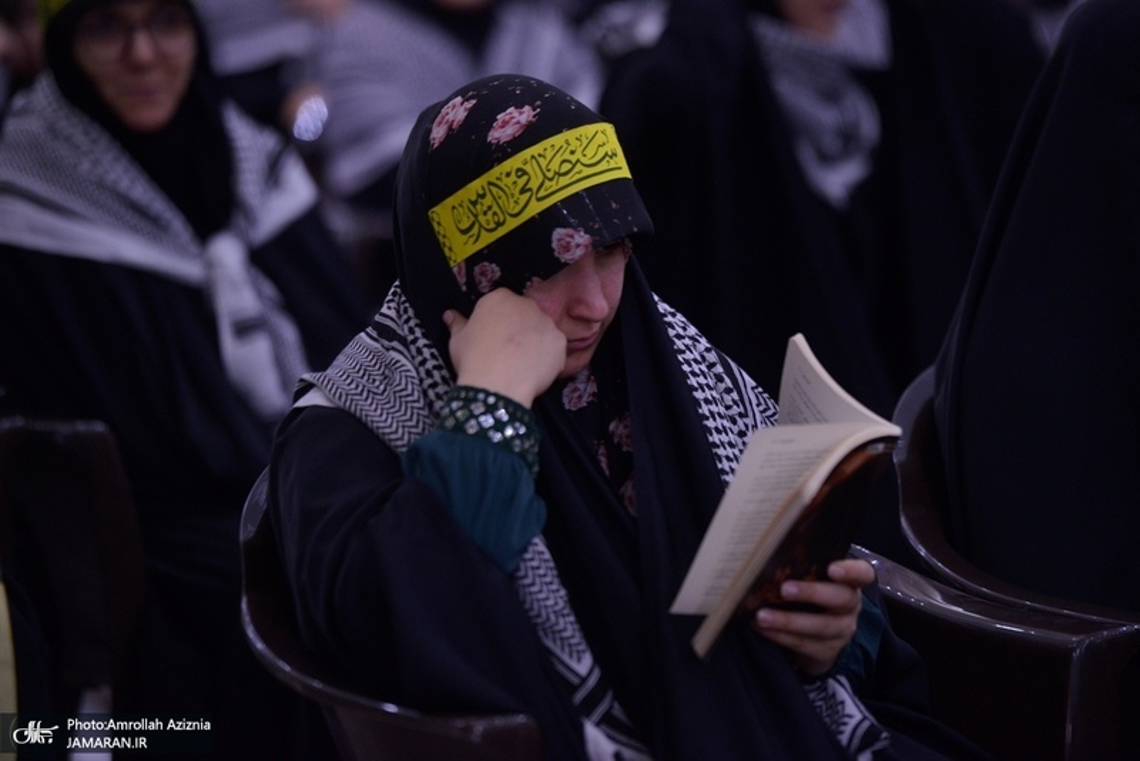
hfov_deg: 10.3
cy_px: 380
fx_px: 6335
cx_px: 570
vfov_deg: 6.9
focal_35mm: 200
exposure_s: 1/100
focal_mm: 200
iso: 2000
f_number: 3.2
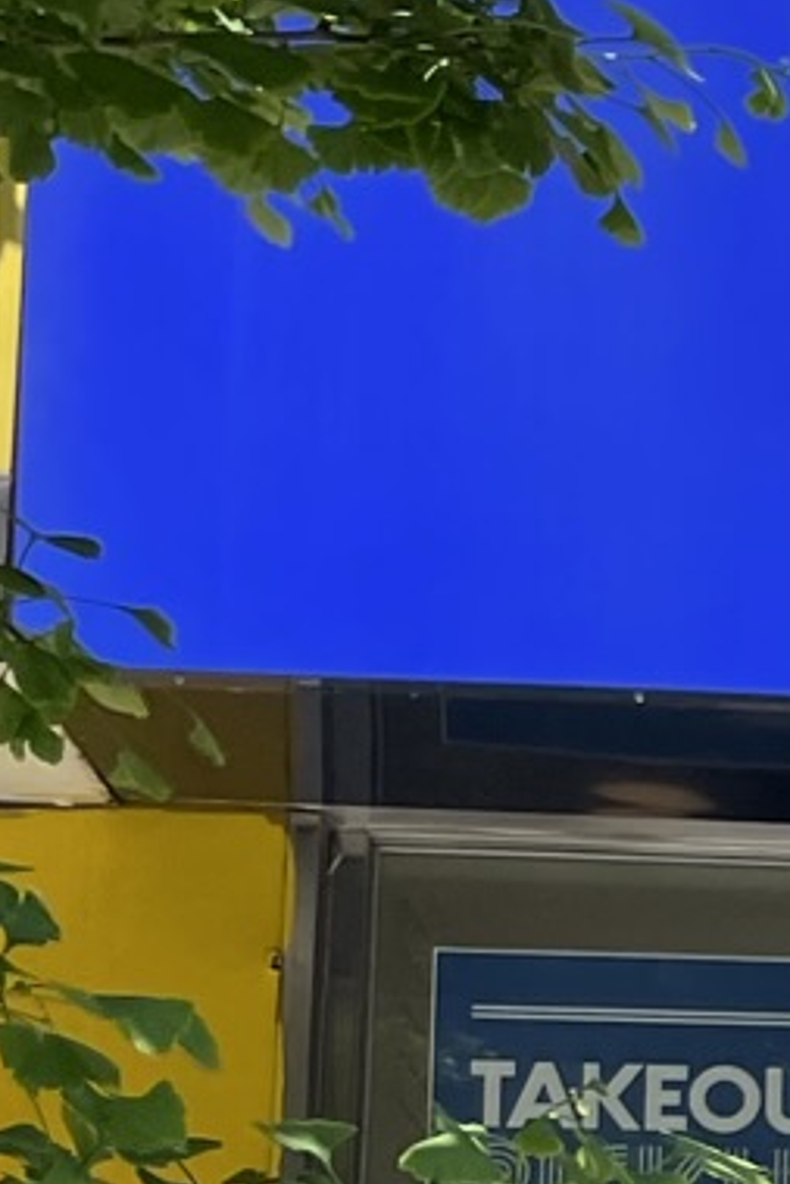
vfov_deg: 13.7
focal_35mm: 146
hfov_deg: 8.4
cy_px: 1368
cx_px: 2083
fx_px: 4801
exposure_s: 1/2132
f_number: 1.6
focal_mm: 4.2
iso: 32
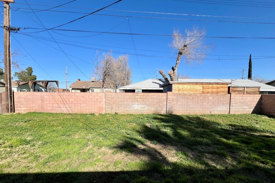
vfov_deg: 81.1
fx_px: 107
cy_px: 98
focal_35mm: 14
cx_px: 139
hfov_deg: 104.2
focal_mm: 1.57
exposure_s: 1/2273
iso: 32
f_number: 1.8
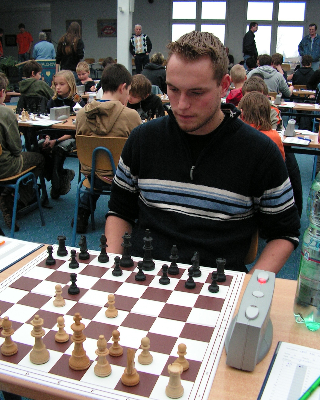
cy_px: 201
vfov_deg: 47.9
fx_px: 450
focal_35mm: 38
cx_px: 159
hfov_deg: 39.2
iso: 125
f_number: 3.2
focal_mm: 6
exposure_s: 1/40
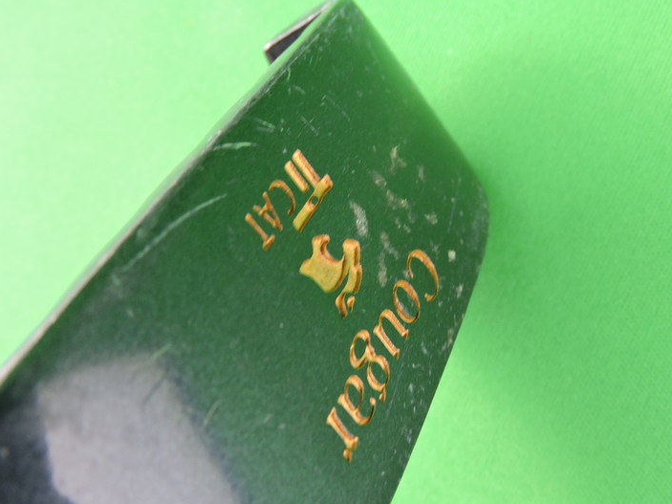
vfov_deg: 32.9
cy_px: 260
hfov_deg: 43.0
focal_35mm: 44
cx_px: 338
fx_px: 854
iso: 400
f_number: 3.8
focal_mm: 7.2
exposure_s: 1/20
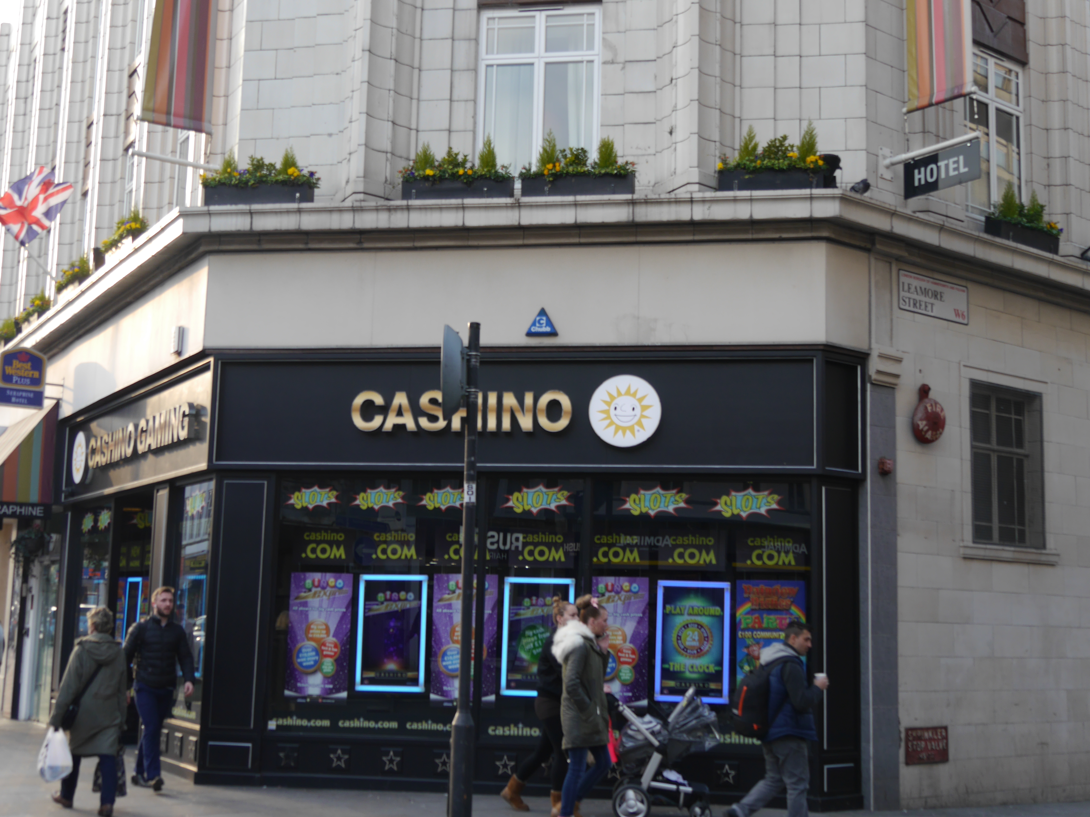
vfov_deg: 30.3
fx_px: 1511
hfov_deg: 39.7
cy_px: 408
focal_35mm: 48
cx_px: 545
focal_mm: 24
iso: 160
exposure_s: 1/100
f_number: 4.1
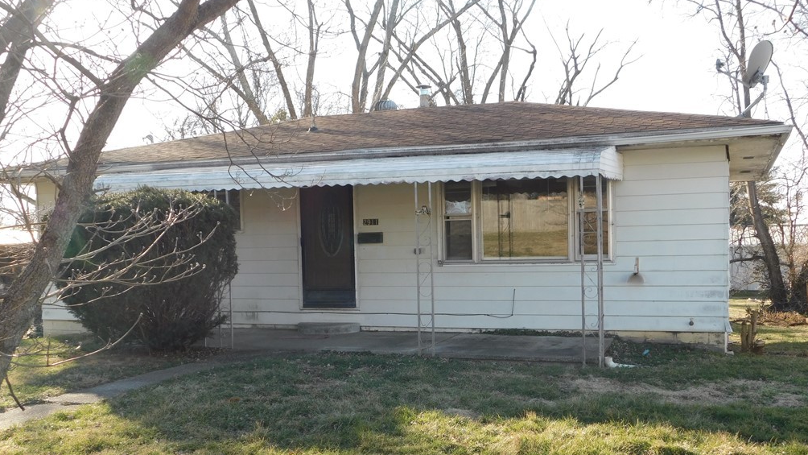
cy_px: 297
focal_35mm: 40
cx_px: 407
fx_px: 857
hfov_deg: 50.5
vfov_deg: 29.5
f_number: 3.5
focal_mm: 6.3
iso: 125
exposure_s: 1/250
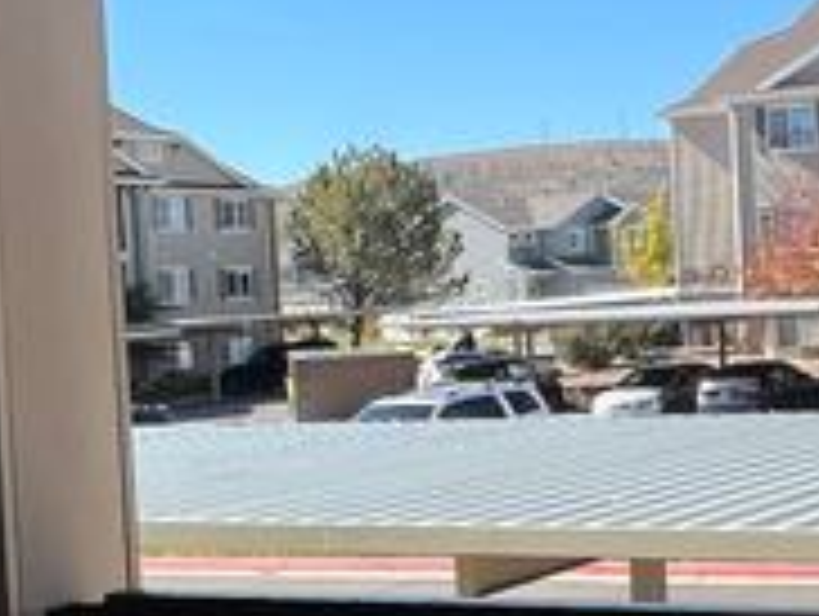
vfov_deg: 20.2
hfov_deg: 25.1
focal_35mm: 73
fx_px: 1729
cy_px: 342
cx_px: 864
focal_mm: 1.57
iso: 32
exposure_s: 1/1220
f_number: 1.8
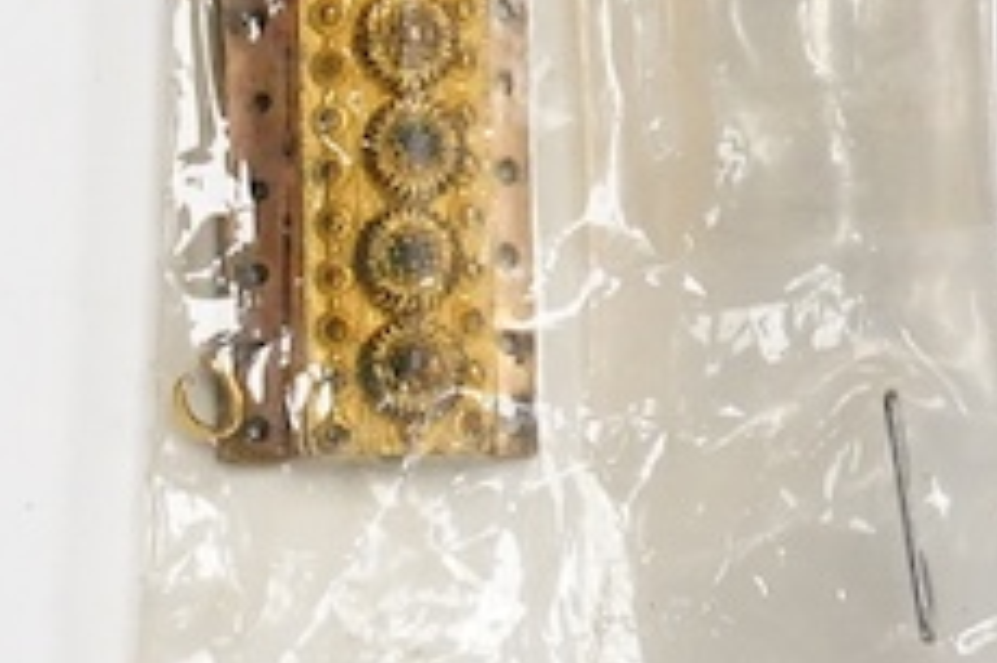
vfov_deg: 6.2
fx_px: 6088
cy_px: 737
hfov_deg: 9.0
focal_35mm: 220
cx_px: -769
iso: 2500
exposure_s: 1/160
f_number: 13
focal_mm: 30
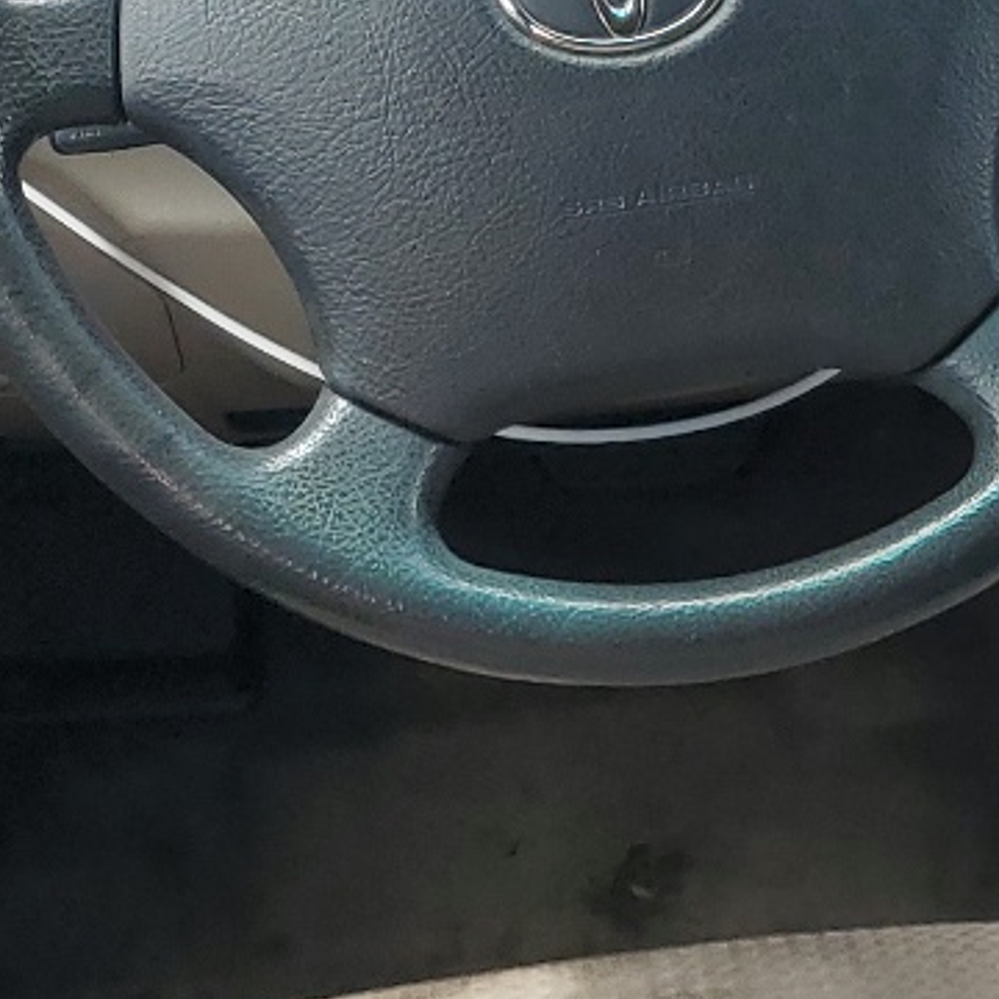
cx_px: 1415
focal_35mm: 102
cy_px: 744
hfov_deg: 15.9
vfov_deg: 17.0
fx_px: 3330
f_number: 1.5
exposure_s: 1/417
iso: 50
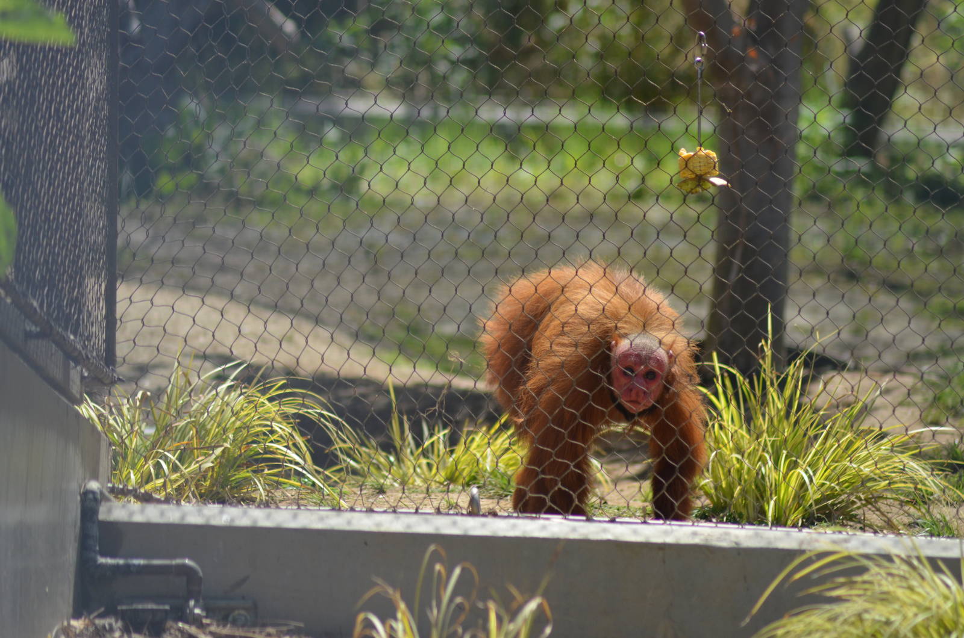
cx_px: 482
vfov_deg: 4.3
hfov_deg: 6.6
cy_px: 319
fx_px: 8418
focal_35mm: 315
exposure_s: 1/1600
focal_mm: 210
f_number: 5
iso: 400
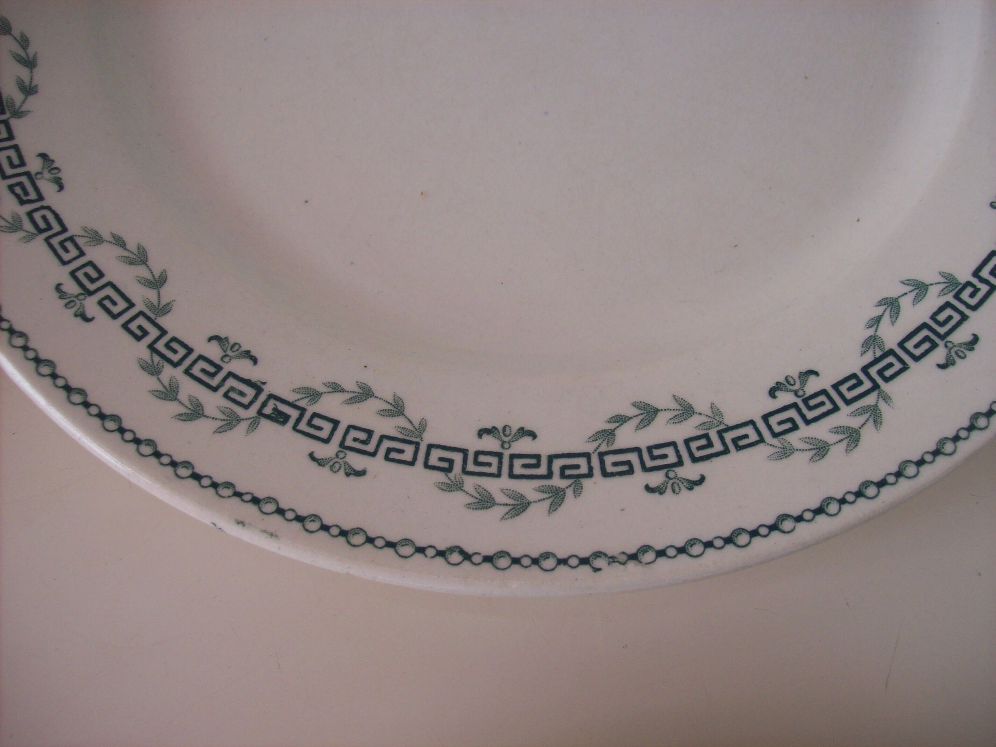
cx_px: 498
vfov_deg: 39.6
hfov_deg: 51.4
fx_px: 1035
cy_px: 374
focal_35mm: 36
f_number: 2.7
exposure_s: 1/64
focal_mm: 6
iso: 80
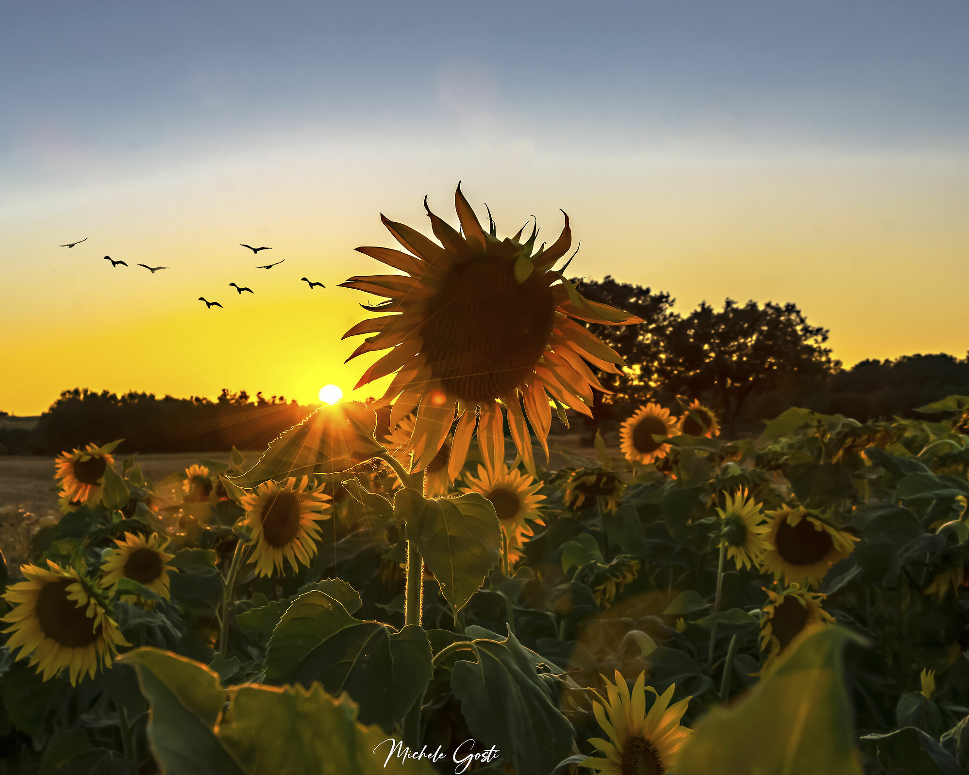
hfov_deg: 41.9
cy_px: 388
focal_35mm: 44
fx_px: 1262
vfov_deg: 34.2
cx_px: 410
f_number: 11
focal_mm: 26
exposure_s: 1/160
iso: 160
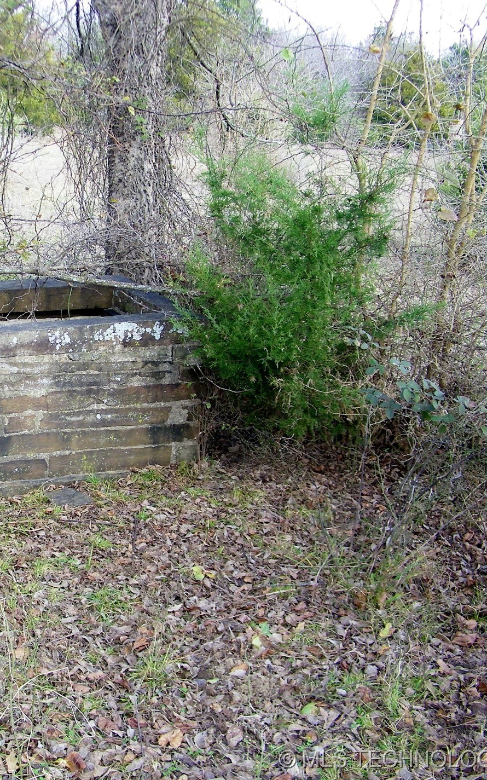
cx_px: 90
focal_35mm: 40
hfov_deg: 31.1
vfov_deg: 49.3
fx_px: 850
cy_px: 388
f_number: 3.5
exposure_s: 1/125
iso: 80
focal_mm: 5
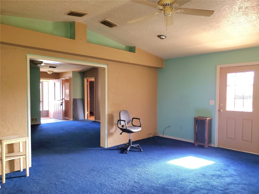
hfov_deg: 67.3
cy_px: 97
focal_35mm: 26
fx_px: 195
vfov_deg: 53.1
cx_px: 130
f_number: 1.5
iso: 125
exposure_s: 1/25
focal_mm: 4.3
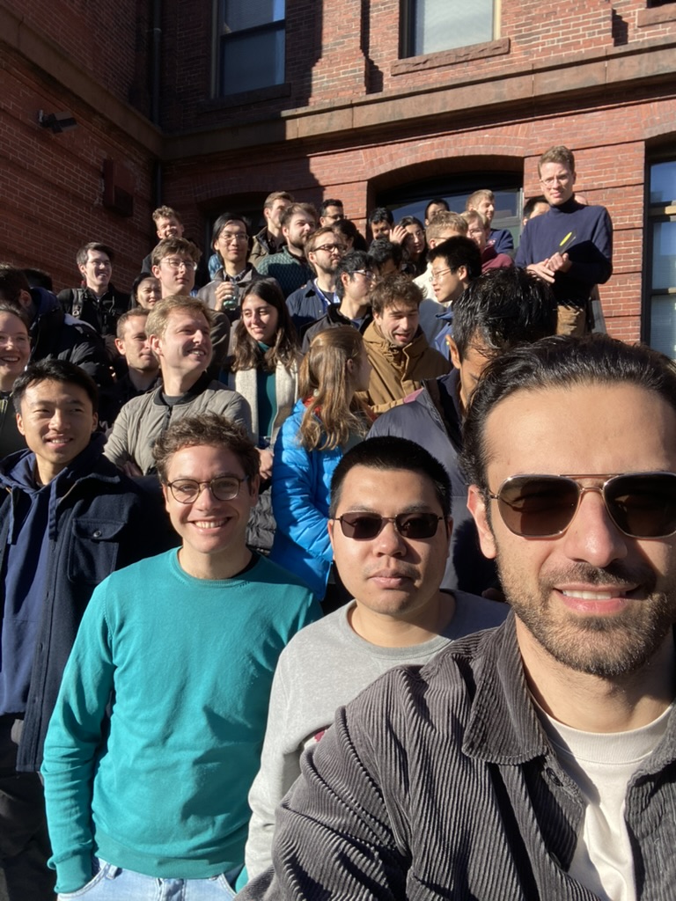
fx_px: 599
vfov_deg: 73.9
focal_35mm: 23
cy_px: 450
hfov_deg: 58.9
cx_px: 338
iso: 25
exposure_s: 1/844
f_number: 2.2
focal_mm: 2.71
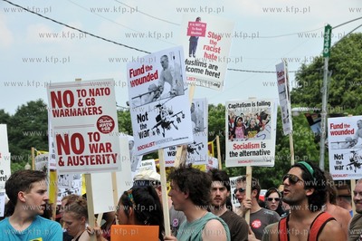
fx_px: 1206
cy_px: 120
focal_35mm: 120
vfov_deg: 11.4
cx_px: 181
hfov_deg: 17.1
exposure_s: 1/800
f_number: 10
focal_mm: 80
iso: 560
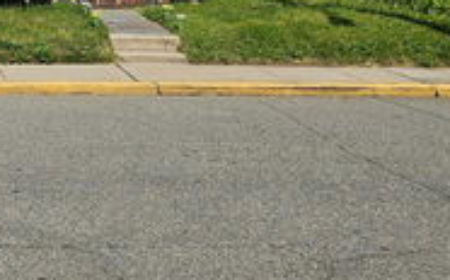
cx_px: -31
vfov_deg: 17.6
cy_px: -128
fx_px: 821
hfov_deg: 28.2
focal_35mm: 67
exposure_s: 1/1111
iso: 10
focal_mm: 6.3
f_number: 1.7
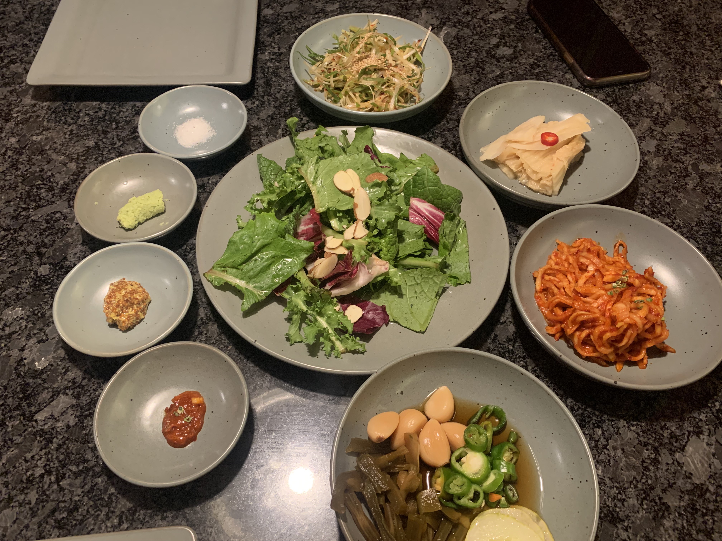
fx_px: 542
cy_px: 270
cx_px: 361
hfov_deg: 67.3
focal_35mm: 26
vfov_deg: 53.1
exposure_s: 1/40
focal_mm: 4.25
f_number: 1.8
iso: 400
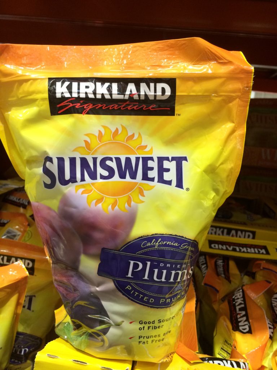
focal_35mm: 29
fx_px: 309
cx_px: 138
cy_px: 185
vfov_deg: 61.7
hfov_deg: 48.2
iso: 125
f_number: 2.2
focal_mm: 4.15
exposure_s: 1/33
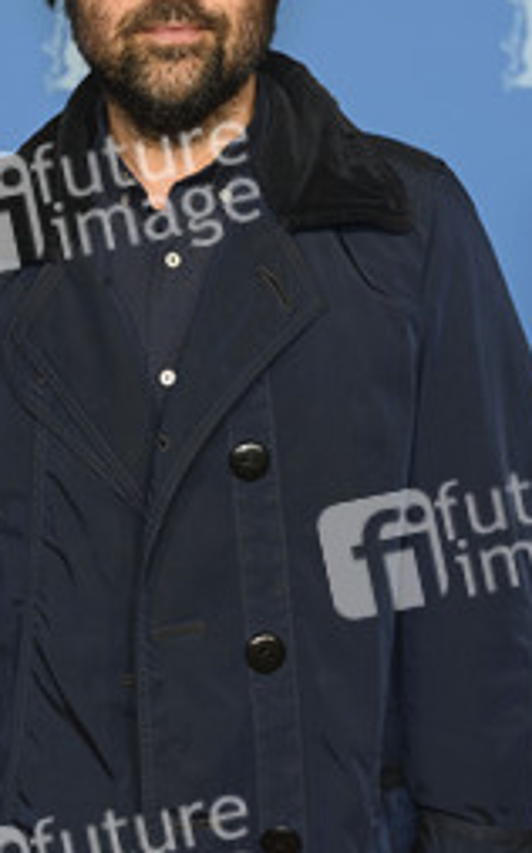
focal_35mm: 66
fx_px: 1532
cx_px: 185
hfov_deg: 19.6
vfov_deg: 31.0
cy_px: 371
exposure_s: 1/160
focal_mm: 41
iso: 320
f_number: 2.8
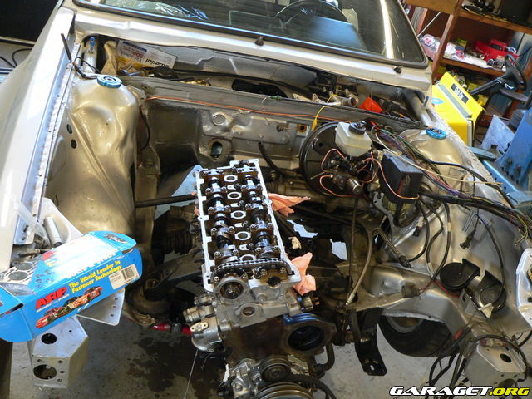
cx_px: 266
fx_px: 553
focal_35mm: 36
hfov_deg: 51.4
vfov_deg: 39.7
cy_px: 200
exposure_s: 1/13
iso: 200
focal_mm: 6
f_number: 2.8
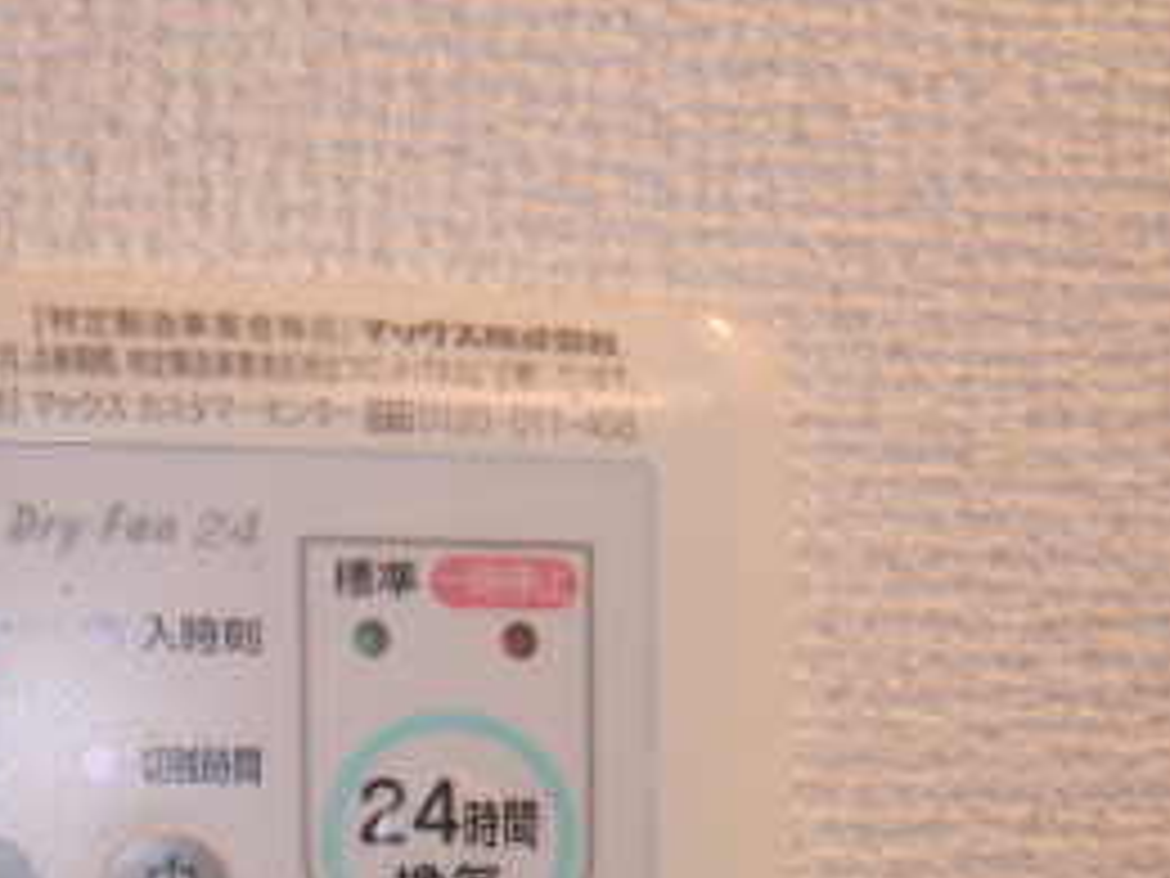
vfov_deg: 23.1
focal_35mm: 59
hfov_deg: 31.0
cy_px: 1004
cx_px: 90
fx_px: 1994
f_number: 3.2
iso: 64
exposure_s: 1/60
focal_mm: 4.3
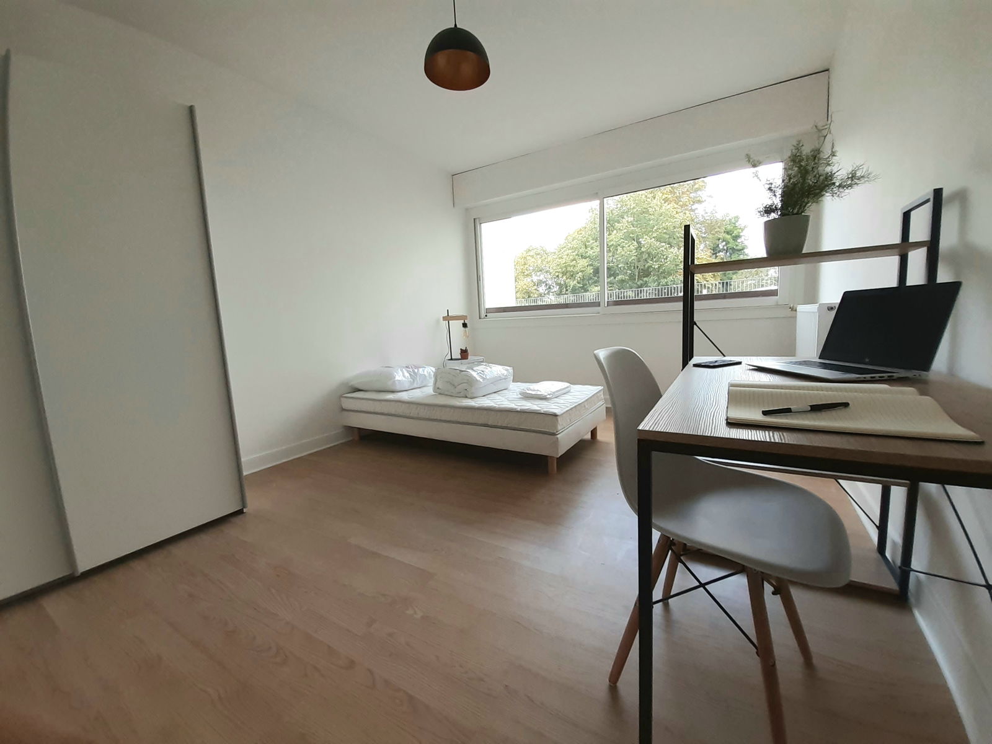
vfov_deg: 89.9
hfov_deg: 106.2
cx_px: 496
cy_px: 372
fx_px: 373
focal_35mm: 13
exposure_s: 1/120
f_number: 2.2
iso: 64
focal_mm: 1.13
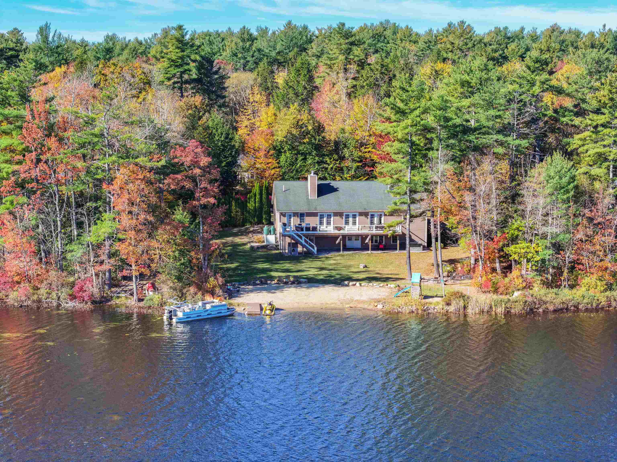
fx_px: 1248
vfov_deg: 21.0
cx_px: 308
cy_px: 231
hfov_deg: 27.8
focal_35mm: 70
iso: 140
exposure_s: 1/500
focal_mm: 19.35
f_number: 2.8
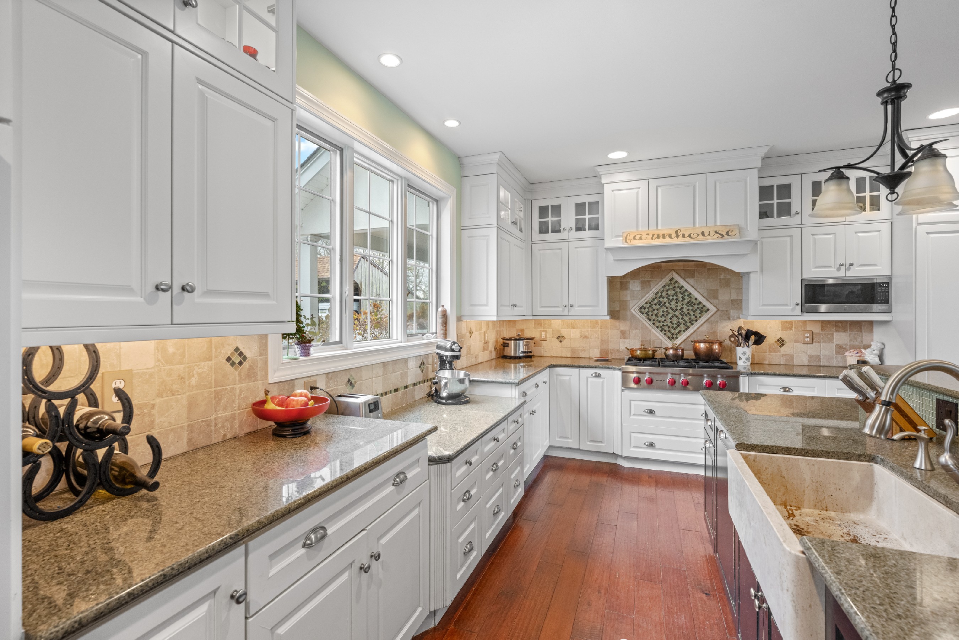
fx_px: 426
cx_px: 480
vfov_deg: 73.7
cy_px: 320
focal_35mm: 16
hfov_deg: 96.7
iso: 640
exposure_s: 1/13
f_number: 8
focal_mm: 16
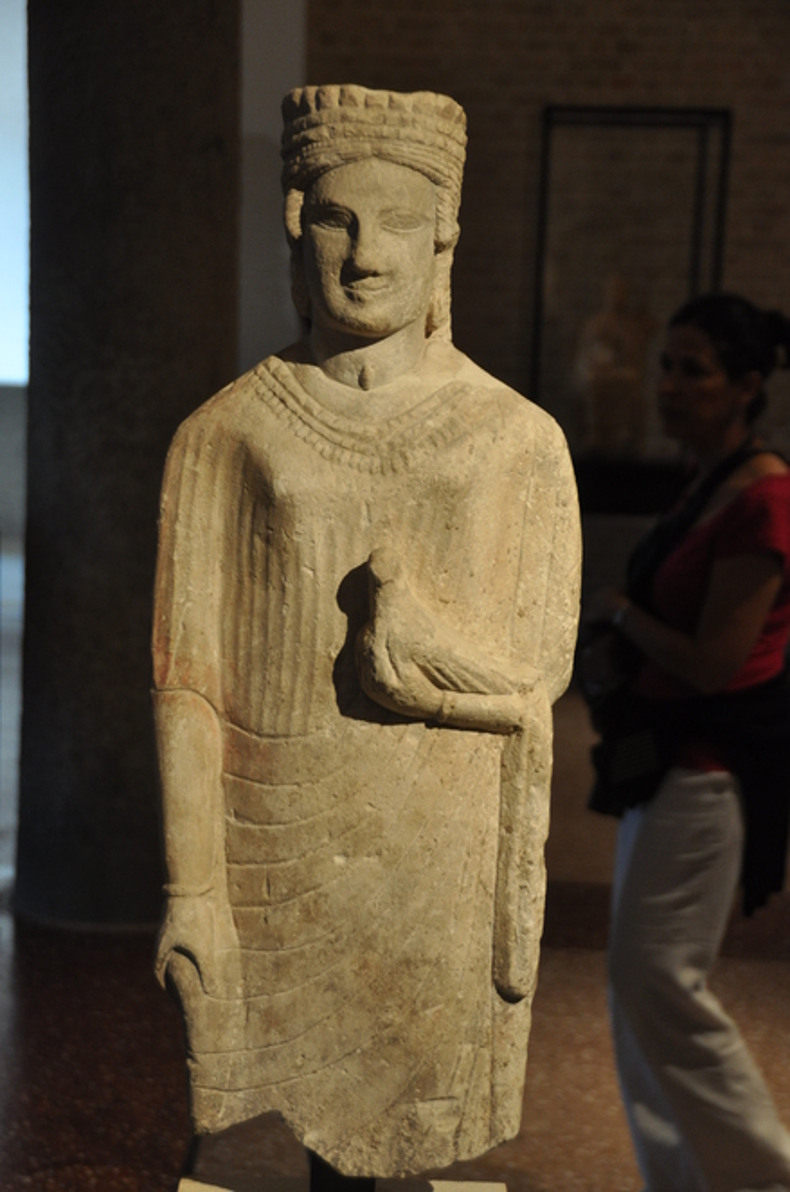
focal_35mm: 72
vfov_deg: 28.1
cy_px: 596
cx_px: 395
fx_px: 2379
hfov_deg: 18.9
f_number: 4.5
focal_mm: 48
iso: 800
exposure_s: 1/40
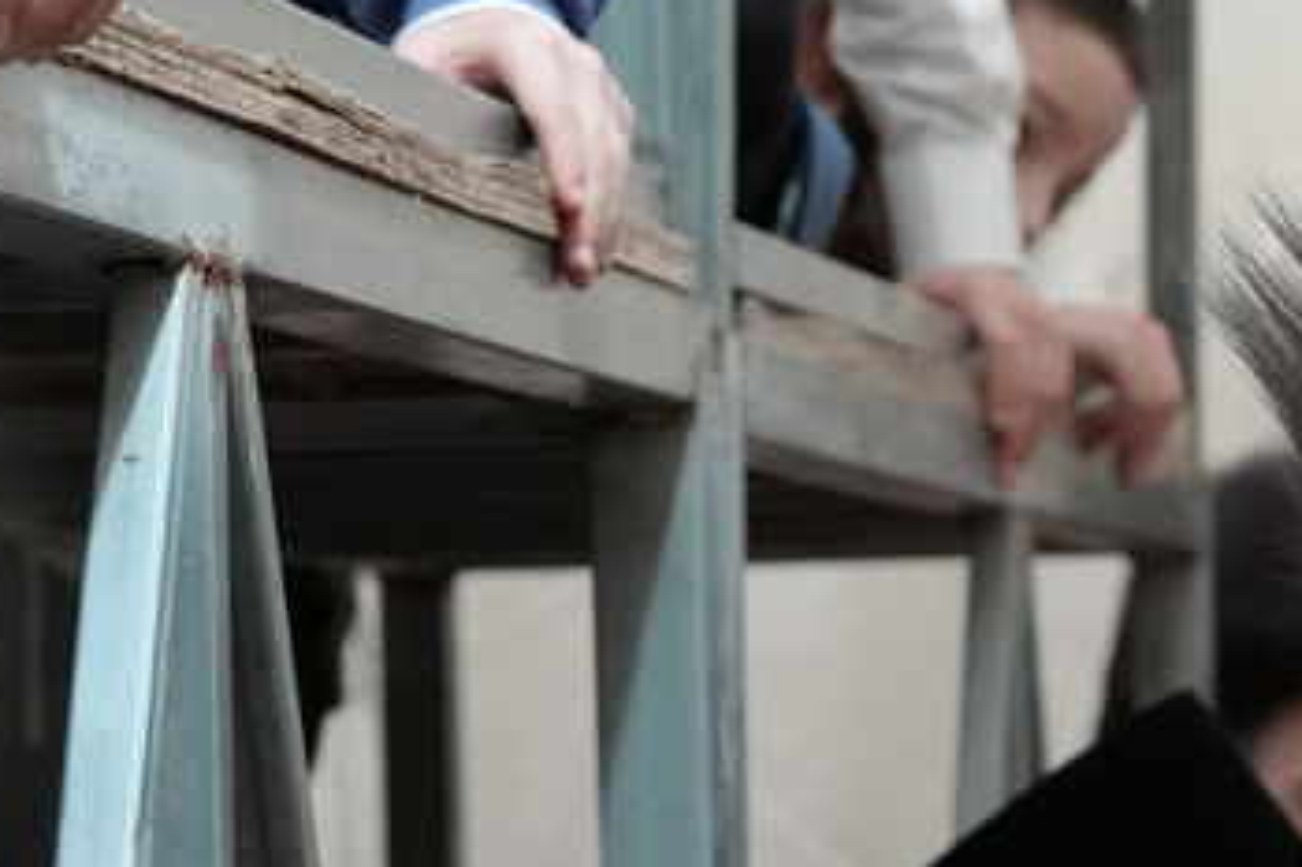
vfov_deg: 6.2
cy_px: 887
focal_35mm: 220
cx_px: 2548
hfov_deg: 8.9
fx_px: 7953
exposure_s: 1/160
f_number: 4
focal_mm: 37.2
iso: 2000
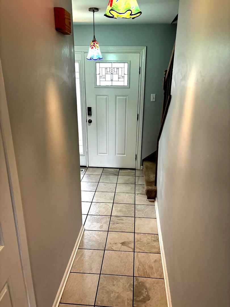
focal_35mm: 26
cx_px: 115
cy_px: 154
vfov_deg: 67.3
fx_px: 230
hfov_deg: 53.1
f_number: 1.6
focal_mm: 5.96
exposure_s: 1/60
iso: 200
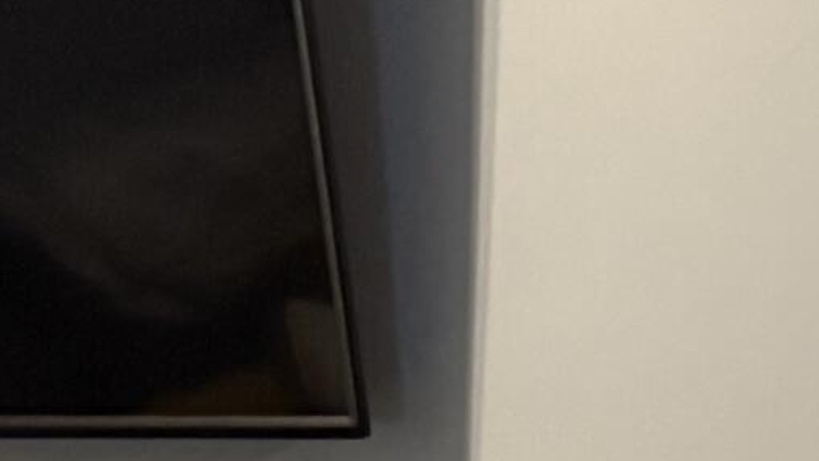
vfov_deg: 7.8
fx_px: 3367
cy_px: 372
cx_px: 2426
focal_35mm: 155
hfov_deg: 10.3
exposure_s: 1/60
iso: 640
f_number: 1.78
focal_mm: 6.76
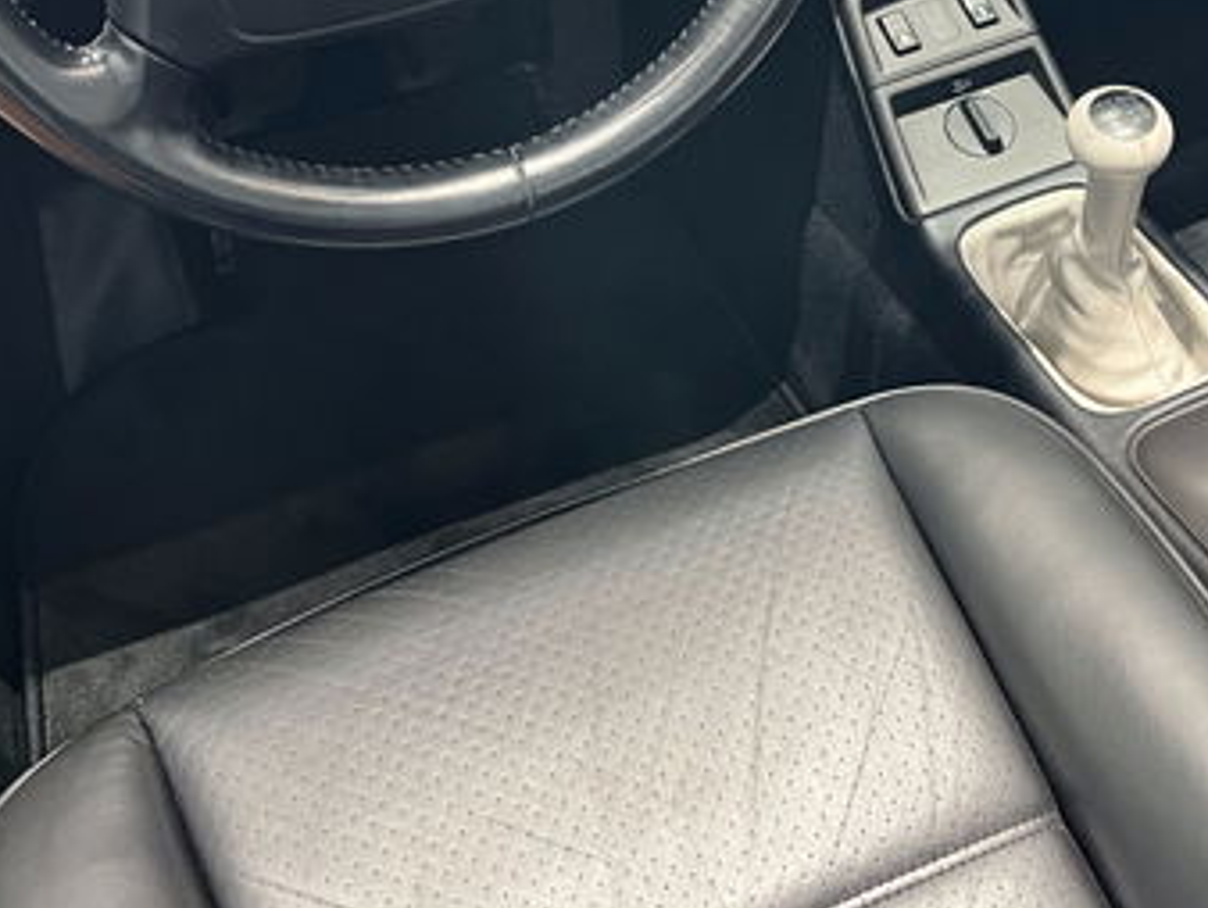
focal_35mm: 59
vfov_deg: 24.4
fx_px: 2060
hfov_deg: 32.1
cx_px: 897
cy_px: 172
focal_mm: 5.1
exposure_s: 1/57
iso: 250
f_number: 1.6
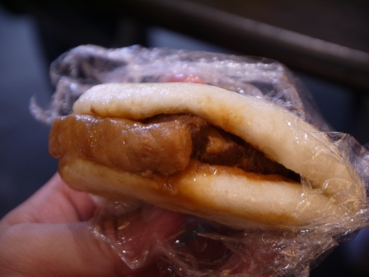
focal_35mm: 84
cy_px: 138
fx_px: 895
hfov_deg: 23.3
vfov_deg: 17.6
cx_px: 184
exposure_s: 1/25
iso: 160
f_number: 5.6
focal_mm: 42
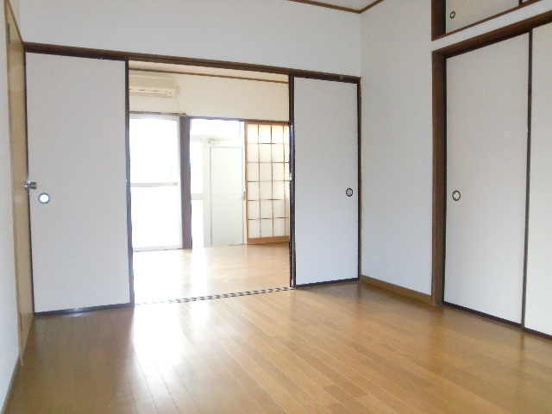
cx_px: 276
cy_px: 207
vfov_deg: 49.7
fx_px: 446
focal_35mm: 28
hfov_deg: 63.4
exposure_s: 1/60
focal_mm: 4.65
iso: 400
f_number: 2.6
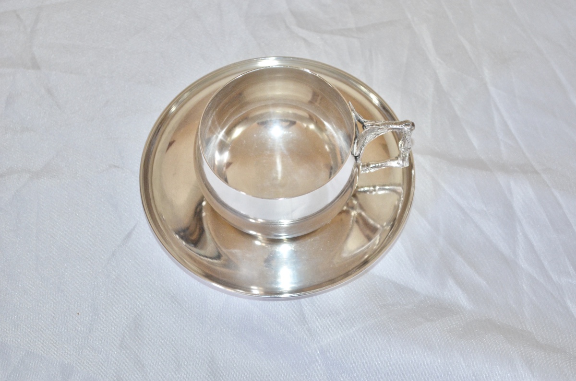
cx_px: 288
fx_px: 1317
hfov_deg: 24.7
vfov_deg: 16.5
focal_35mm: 82
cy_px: 190
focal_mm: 55
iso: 1400
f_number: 5.6
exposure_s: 1/60
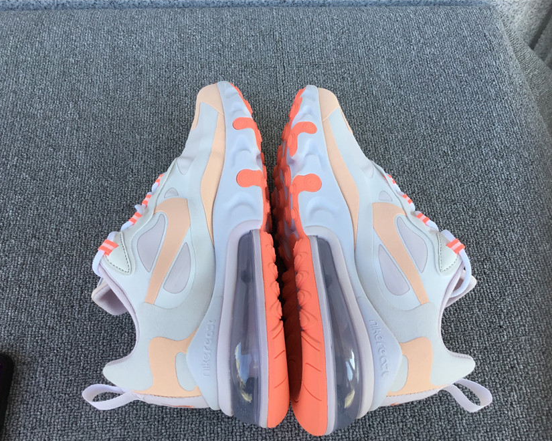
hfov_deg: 54.2
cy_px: 225
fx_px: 539
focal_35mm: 33
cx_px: 264
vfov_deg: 44.5
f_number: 2.4
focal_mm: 3.3
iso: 25
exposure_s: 1/150
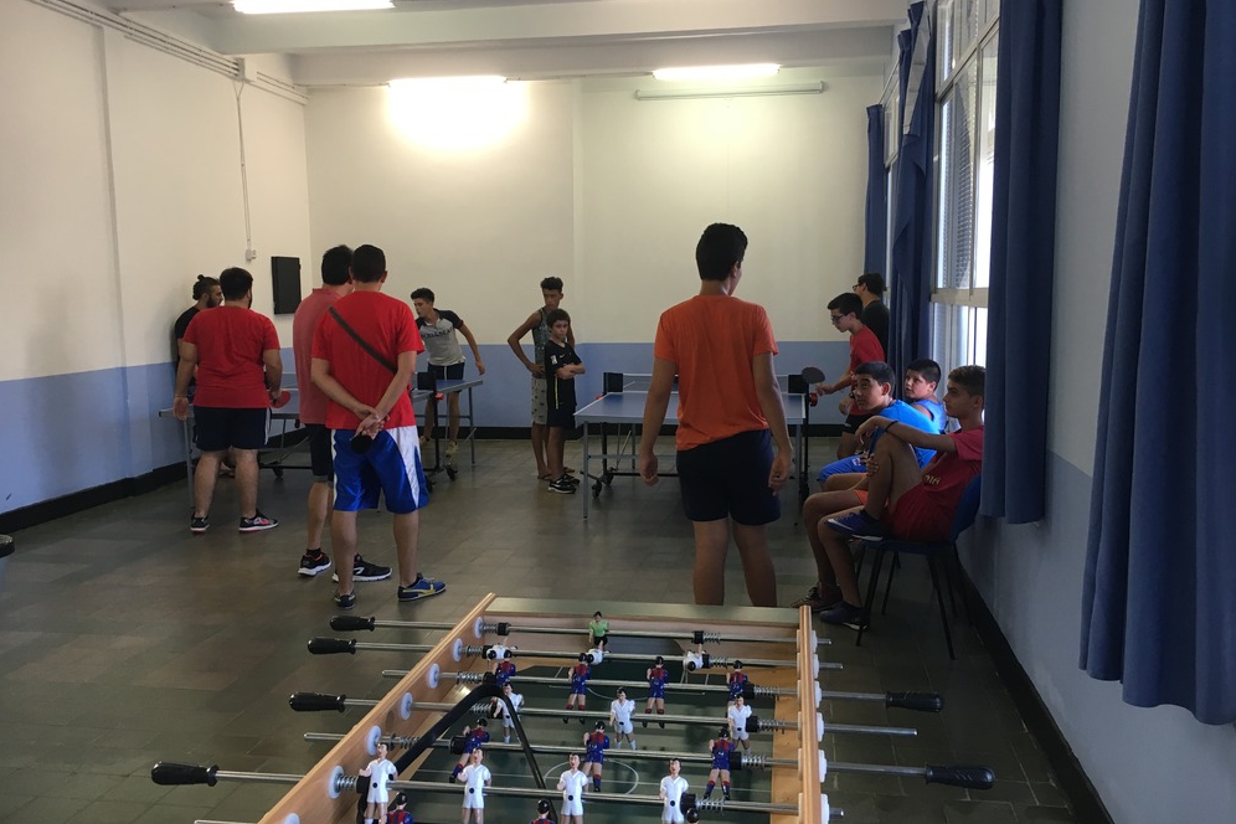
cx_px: 622
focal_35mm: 31
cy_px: 412
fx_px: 1064
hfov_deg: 60.3
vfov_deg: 42.3
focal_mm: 4.15
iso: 50
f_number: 2.2
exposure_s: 1/33
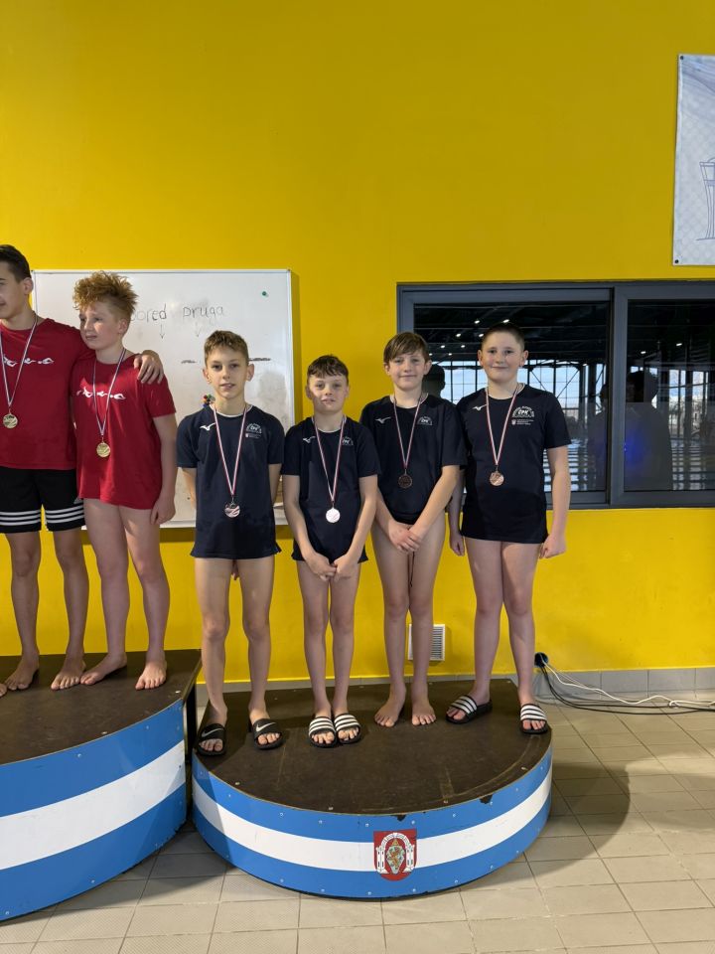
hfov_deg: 56.8
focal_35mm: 24
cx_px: 358
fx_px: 661
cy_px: 477
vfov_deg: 71.6
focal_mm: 6.76
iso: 160
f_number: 1.78
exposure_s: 1/121
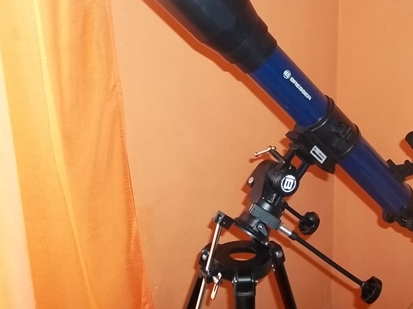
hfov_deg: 42.5
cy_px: 110
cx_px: 266
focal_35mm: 44
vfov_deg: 32.7
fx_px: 525
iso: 160
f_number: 2.9
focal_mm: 5.7
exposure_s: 1/30
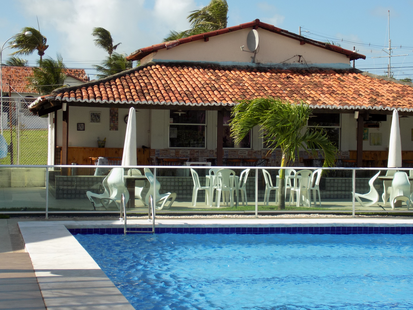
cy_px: 155
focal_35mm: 70
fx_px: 835
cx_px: 206
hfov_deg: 27.8
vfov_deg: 21.0
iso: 80
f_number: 4.2
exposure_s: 1/500
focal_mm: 12.5
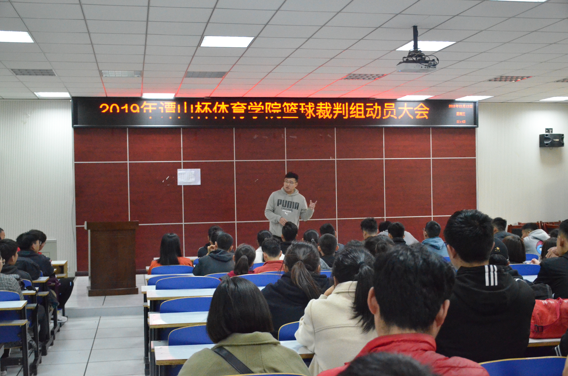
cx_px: 284
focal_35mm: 45
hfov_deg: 43.7
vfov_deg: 29.7
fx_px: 709
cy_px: 188
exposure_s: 1/80
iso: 6400
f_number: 4.5
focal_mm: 30
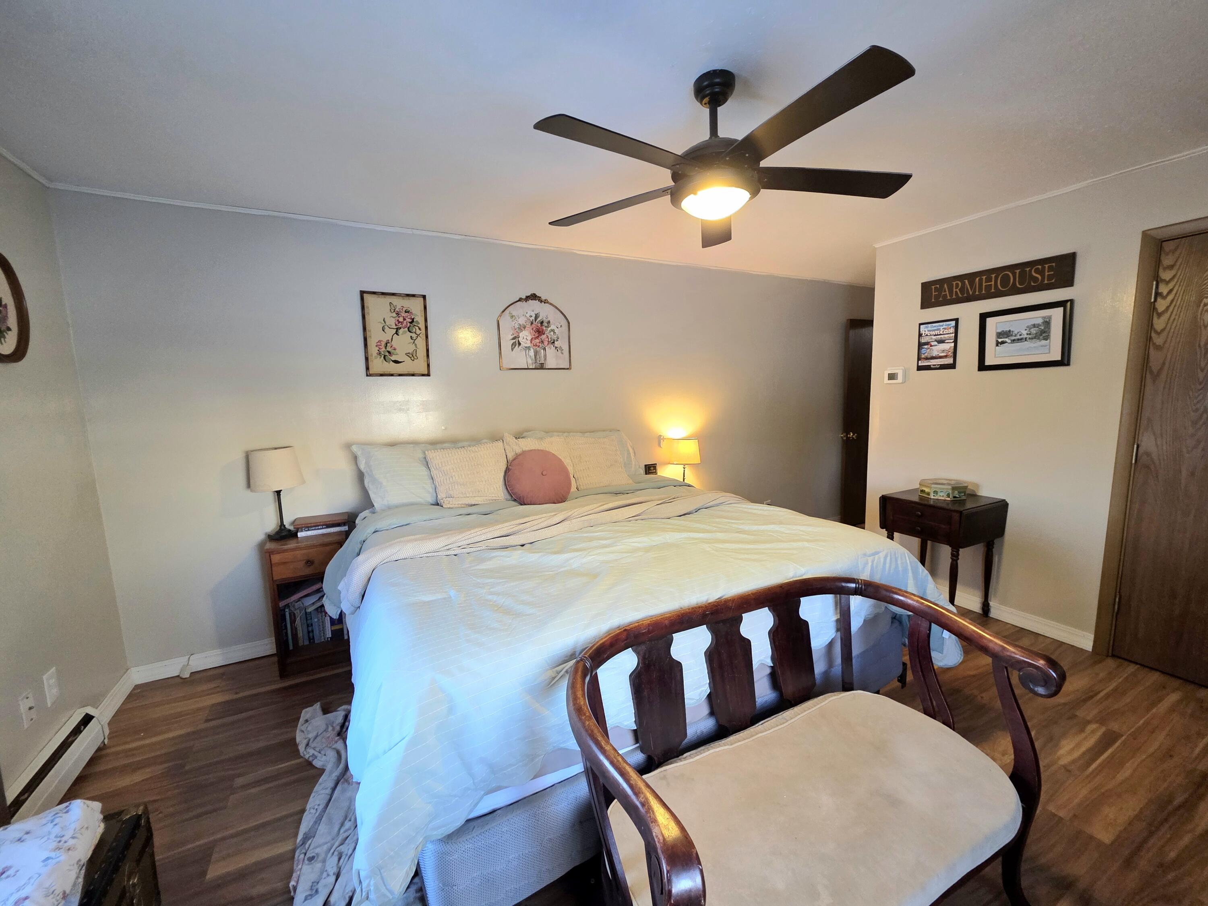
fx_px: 454
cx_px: 604
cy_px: 453
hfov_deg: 106.2
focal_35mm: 13
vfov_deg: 89.9
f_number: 1.9
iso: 400
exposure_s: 1/60.2
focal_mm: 2.2
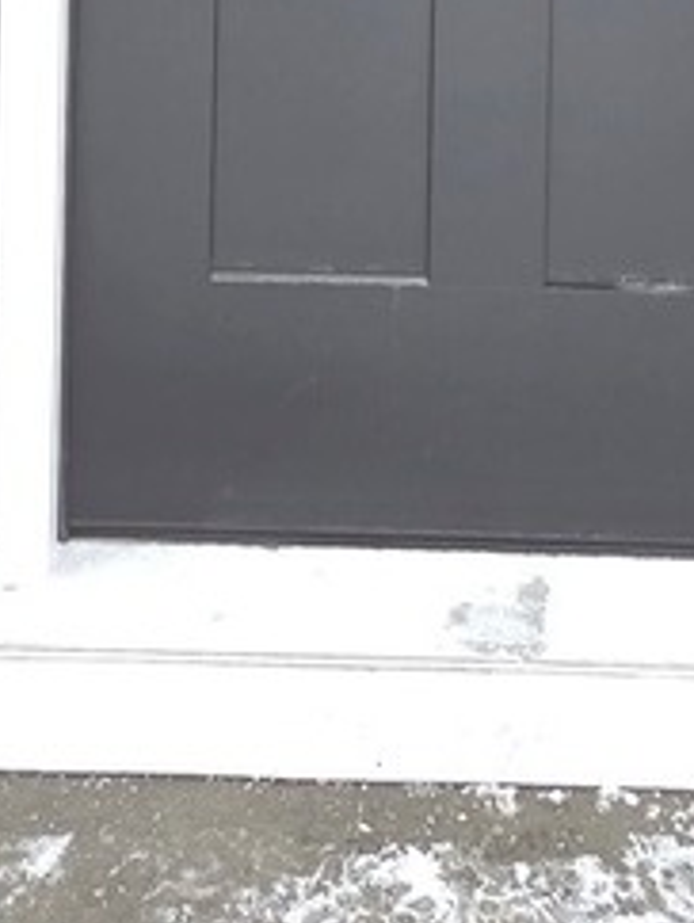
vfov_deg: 24.8
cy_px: -492
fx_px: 1548
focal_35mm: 58
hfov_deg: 25.3
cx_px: 297
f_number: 2.2
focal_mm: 2.2
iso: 50
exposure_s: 1/861
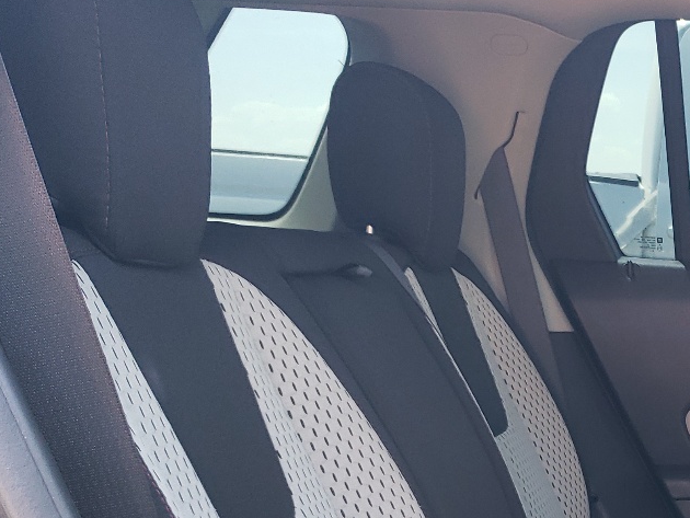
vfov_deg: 20.8
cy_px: 623
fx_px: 1316
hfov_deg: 26.2
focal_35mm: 66
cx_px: 830
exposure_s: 1/120
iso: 73
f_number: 1.5
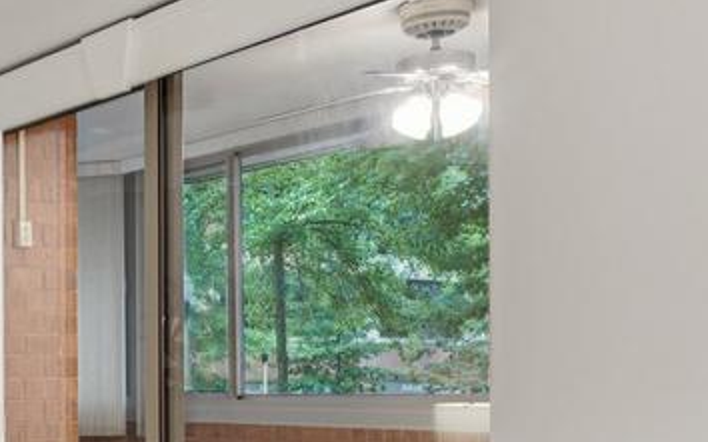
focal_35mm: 58
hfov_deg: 29.9
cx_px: -146
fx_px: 1119
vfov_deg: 21.8
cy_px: 400
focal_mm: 14
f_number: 8
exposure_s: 1/4
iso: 200
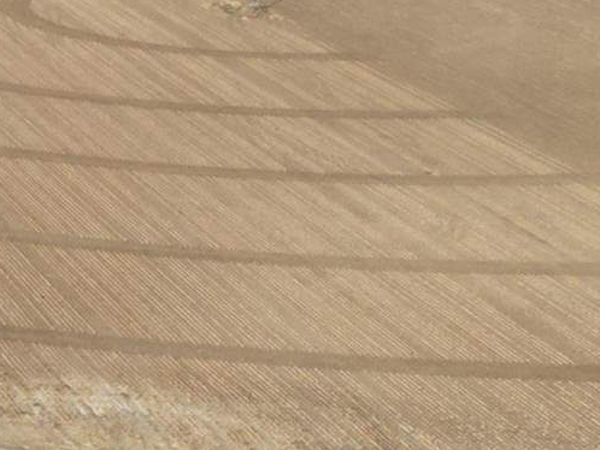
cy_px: 617
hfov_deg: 11.6
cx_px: -689
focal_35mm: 148
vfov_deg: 9.8
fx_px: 2567
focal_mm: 6.72
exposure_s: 1/3000
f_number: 1.7
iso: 100
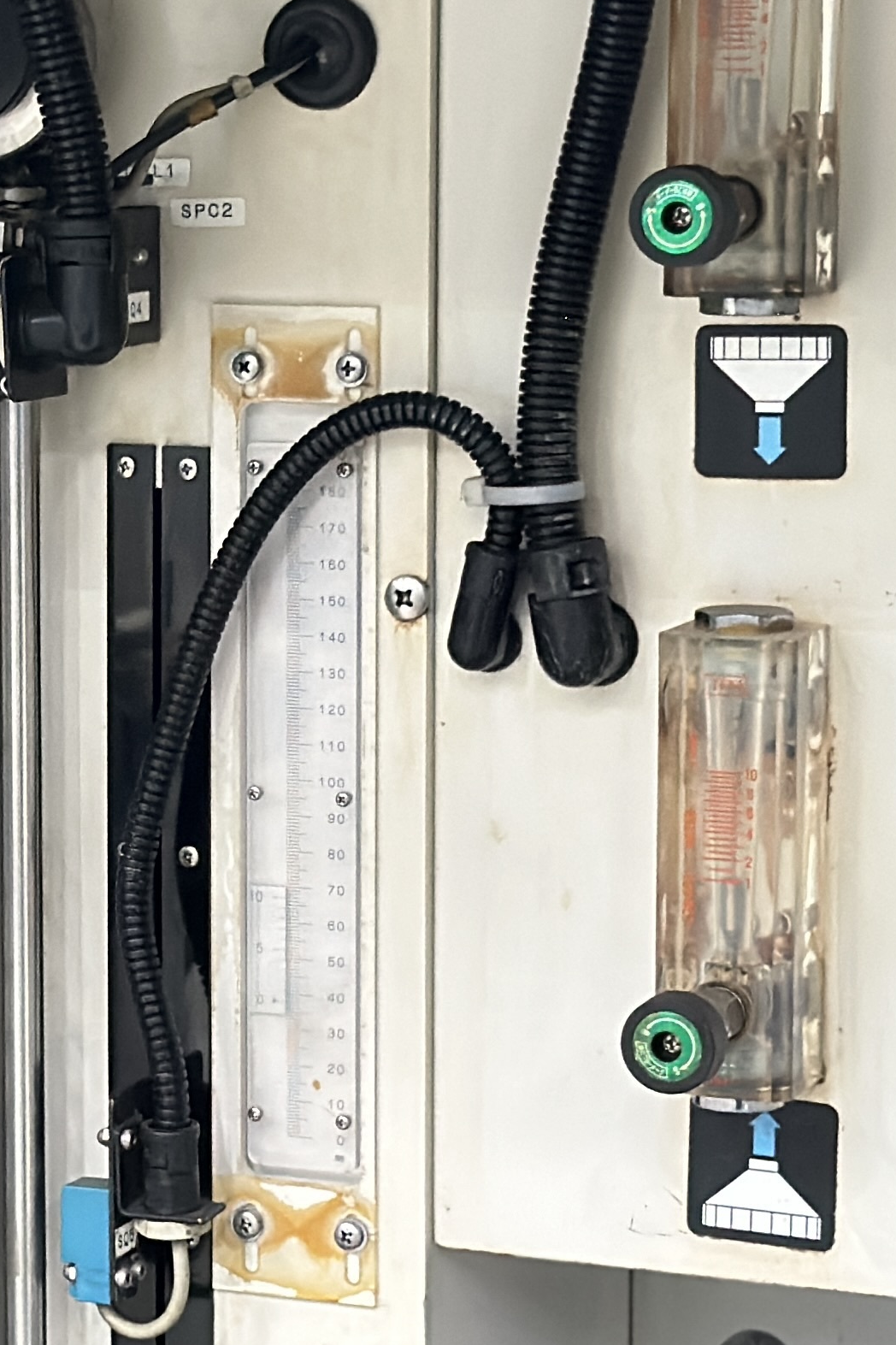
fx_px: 4780
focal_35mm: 128
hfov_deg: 10.6
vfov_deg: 16.0
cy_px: 664
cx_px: -77
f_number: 1.78
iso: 500
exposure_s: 1/33
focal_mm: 6.86
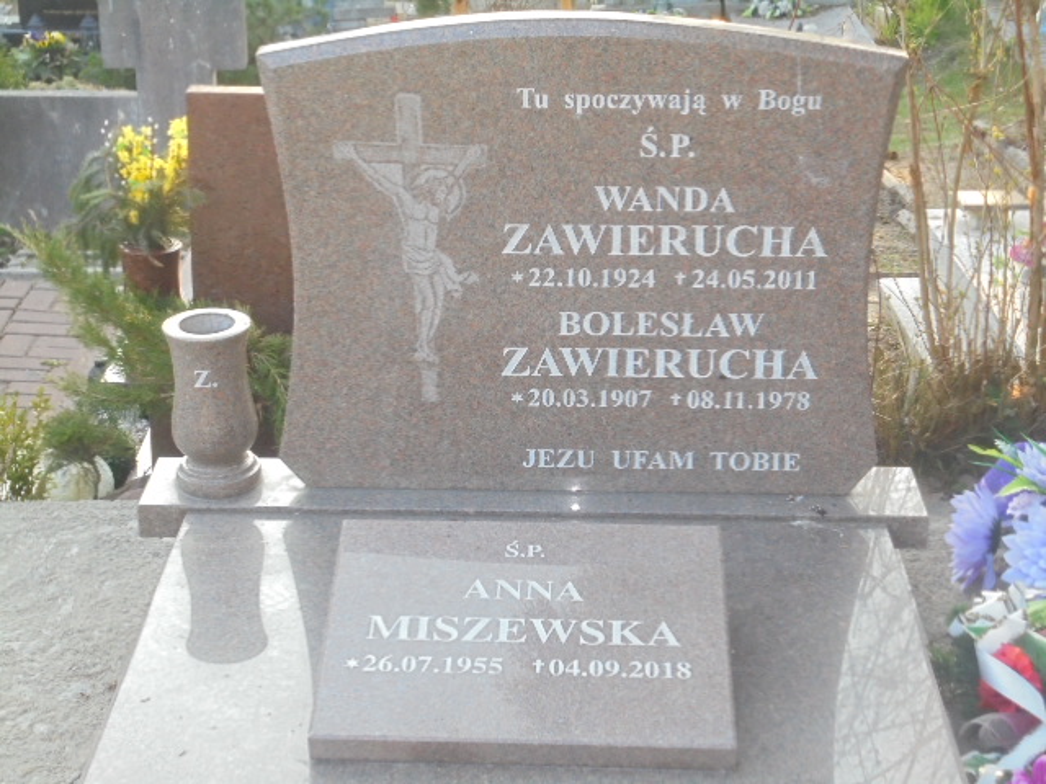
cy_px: 392
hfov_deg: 30.3
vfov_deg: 22.9
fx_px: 1934
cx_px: 523
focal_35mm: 64
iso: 400
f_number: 5.6
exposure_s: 1/60
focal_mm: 11.5
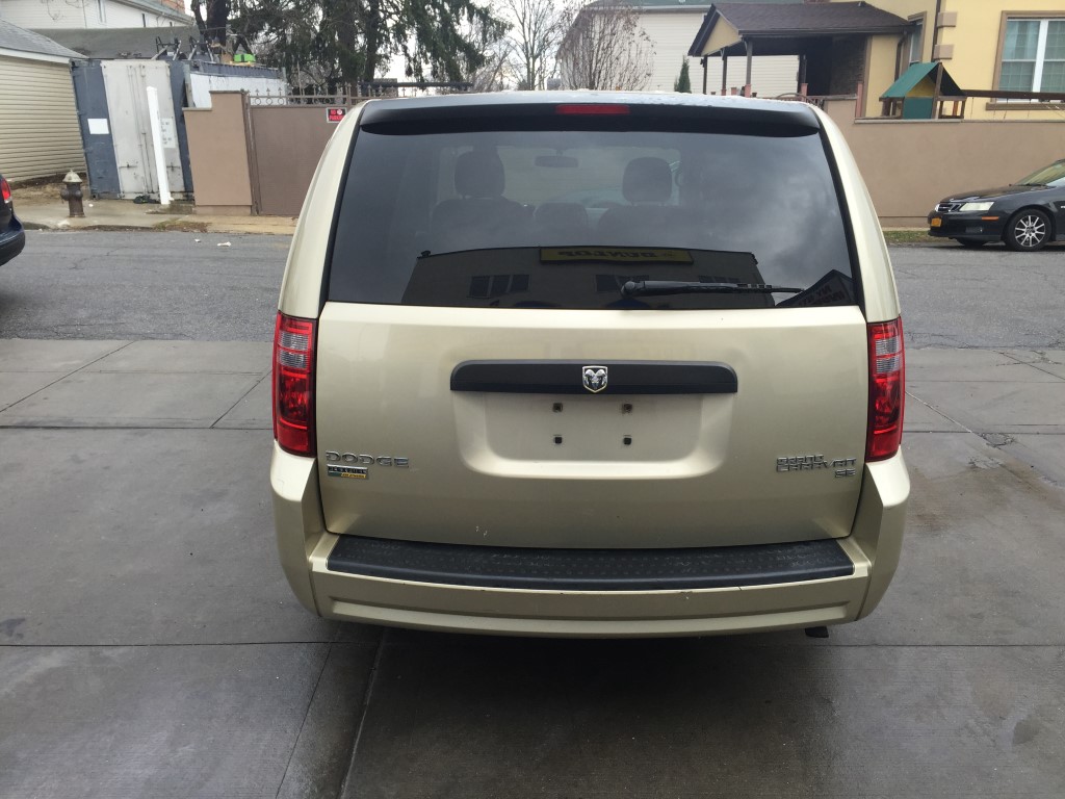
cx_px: 532
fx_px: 892
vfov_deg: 48.2
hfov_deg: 61.7
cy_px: 400
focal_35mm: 29
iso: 32
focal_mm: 4.15
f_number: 2.2
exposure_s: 1/189
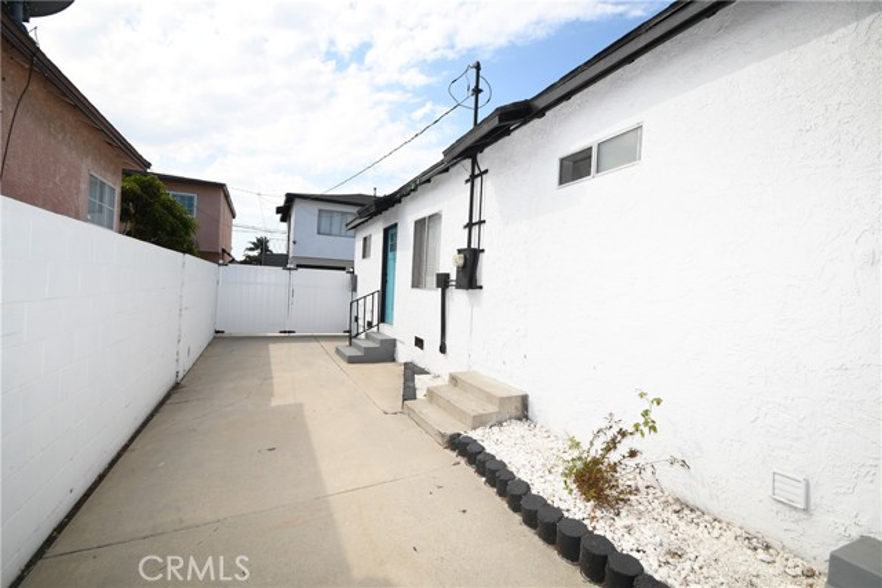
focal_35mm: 15
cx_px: 441
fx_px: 368
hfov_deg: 100.4
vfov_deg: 77.4
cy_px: 294
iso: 100
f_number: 9
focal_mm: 10
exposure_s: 1/250
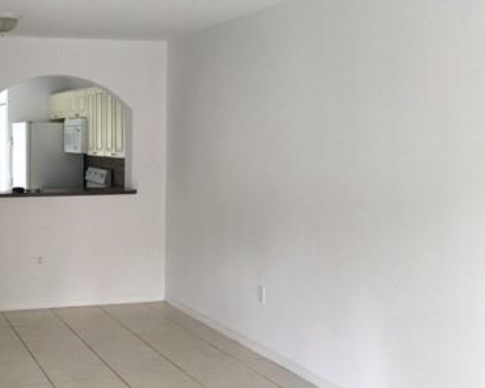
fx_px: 703
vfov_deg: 30.8
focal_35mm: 49
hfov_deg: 36.2
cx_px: 67
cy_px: 203
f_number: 2.2
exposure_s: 1/30
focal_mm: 4.15
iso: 125
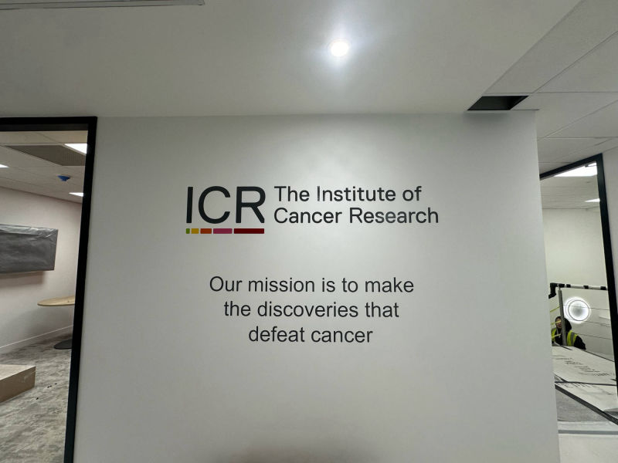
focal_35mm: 14
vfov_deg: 85.7
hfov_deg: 102.1
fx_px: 250
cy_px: 232
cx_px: 309
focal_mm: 2.22
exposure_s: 1/100
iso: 80
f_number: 2.2
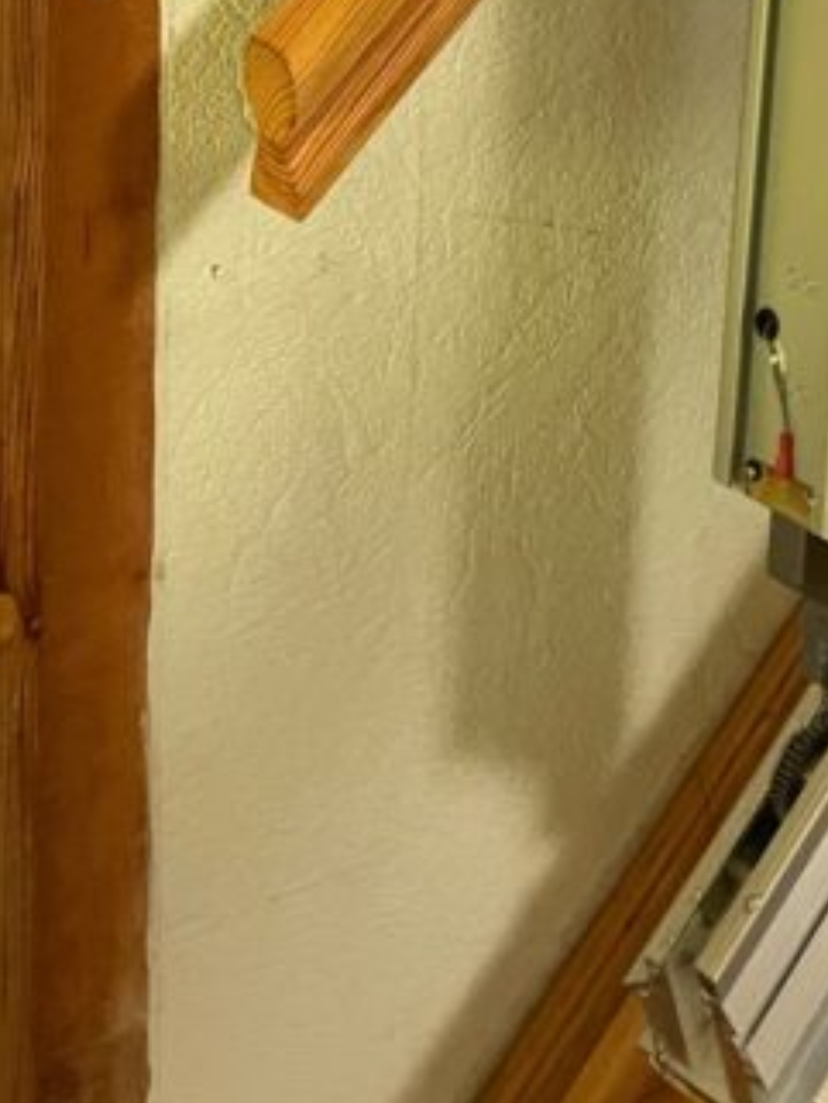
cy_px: -268
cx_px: 1192
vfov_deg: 21.6
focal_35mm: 83
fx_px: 2645
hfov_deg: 16.4
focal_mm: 4.2
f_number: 1.6
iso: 320
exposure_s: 1/50
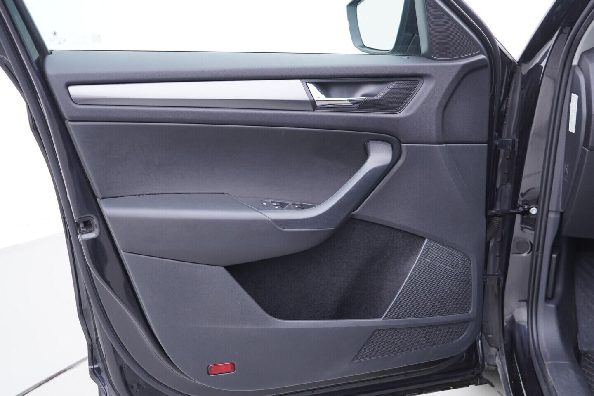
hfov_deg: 53.1
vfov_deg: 36.9
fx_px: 594
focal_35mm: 36
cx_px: 297
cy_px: 198
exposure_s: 1/40
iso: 160
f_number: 2.8
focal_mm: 24
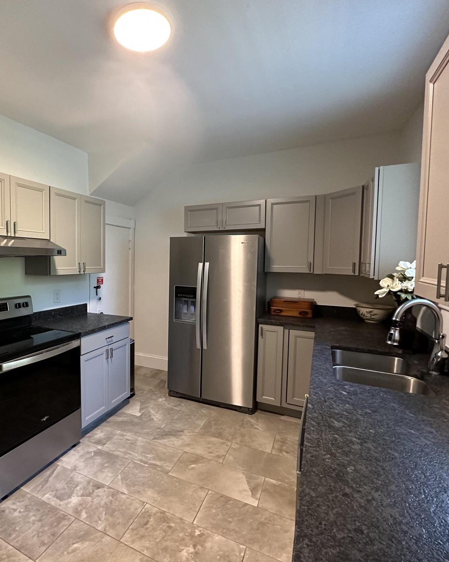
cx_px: 149
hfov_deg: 68.8
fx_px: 316
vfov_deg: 83.3
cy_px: 278
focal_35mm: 19
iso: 500
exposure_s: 1/60
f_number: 2.2
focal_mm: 2.22
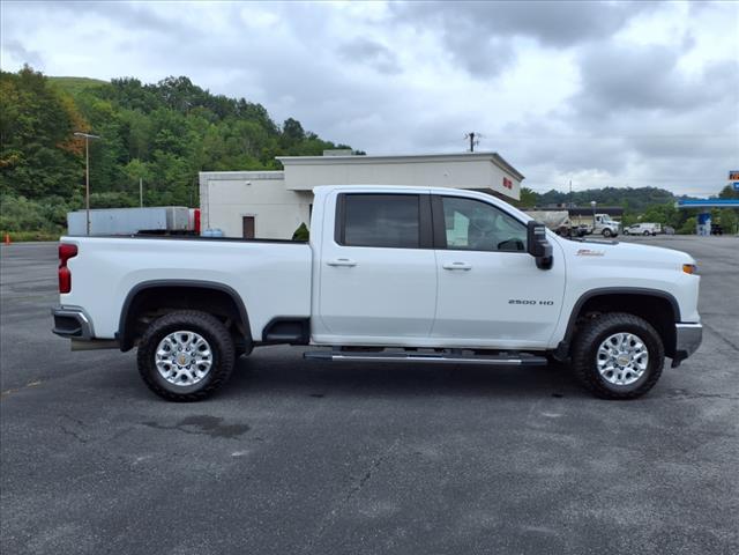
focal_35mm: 27
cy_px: 278
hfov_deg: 65.3
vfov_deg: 51.4
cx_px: 370
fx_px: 576
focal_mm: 3.58
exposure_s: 1/1429
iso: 40
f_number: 1.9
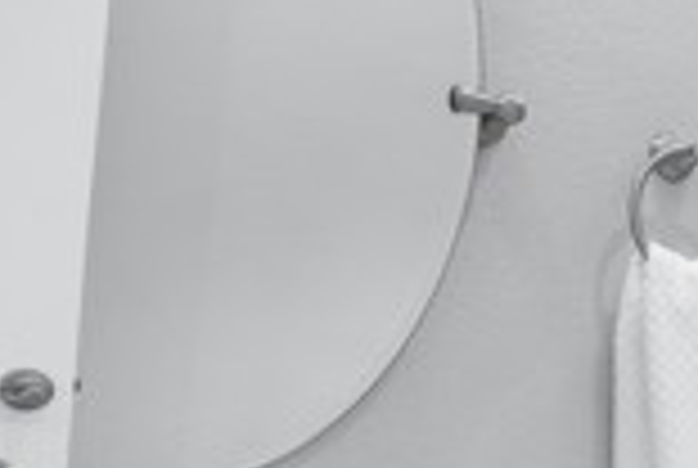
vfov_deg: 19.9
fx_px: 1282
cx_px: 1112
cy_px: 502
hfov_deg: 23.0
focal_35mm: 66
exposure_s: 1/8
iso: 640
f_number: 9
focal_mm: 16
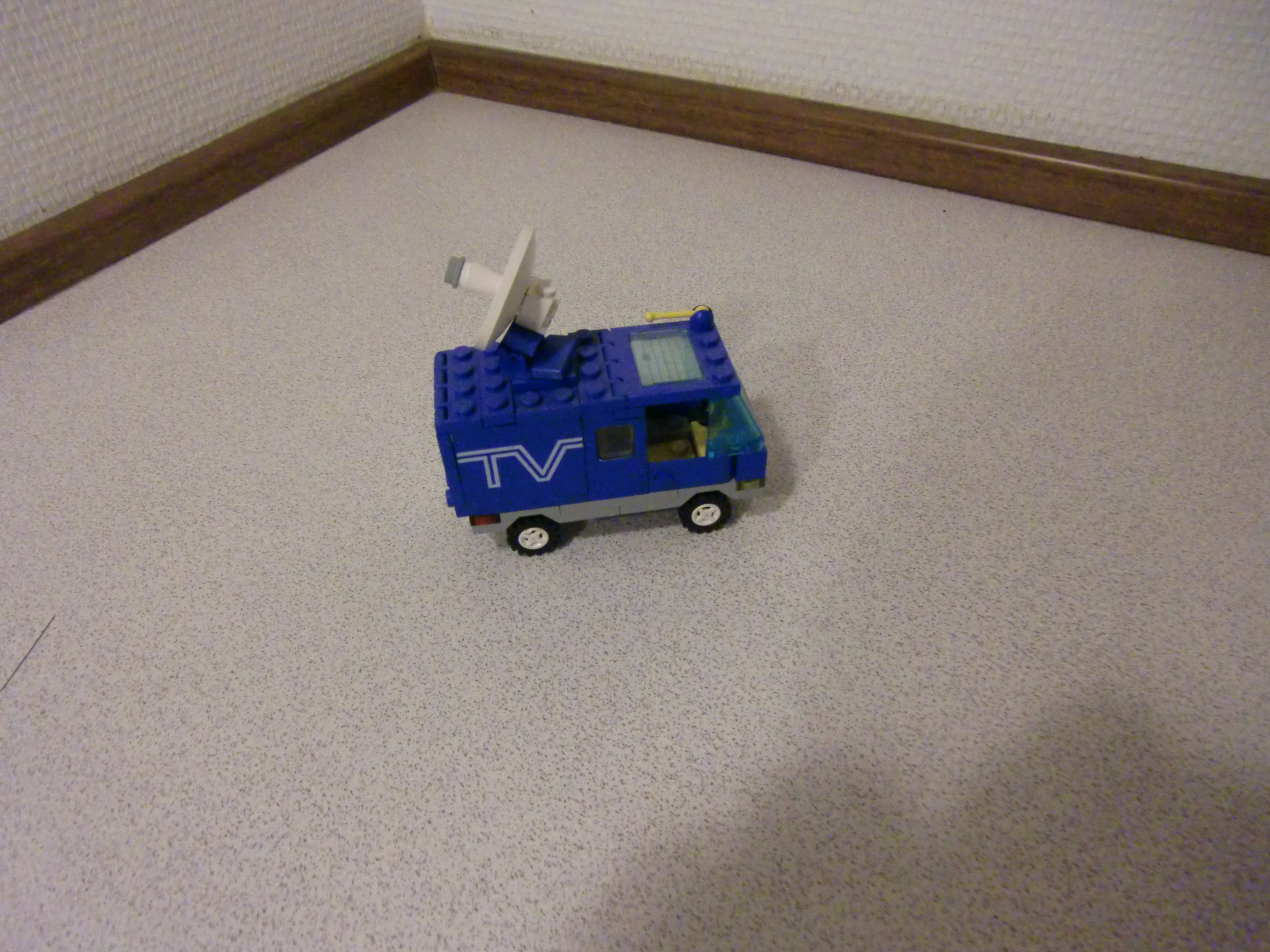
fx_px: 881
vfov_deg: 56.8
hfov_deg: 71.6
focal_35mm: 24
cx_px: 635
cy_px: 476
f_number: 3.2
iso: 640
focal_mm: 4.3
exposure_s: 1/60
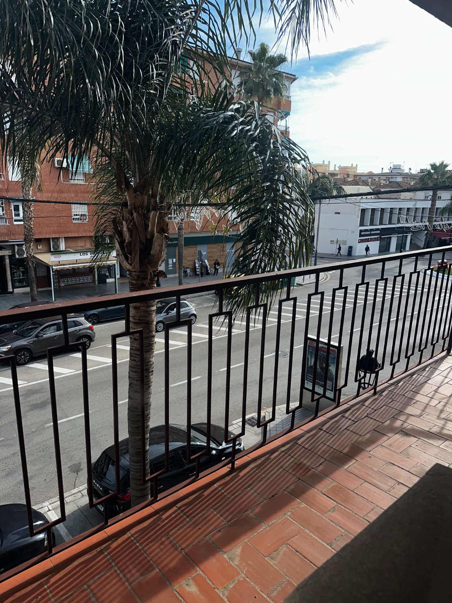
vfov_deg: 71.6
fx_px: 418
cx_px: 226
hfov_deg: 56.8
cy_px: 302
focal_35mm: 24
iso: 50
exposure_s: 1/3472
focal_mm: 6.86
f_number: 1.78
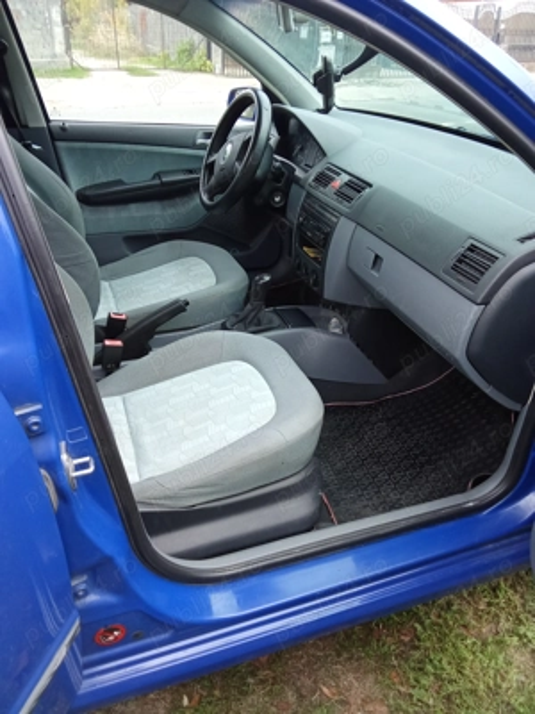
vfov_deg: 63.4
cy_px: 357
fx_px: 577
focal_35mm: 28
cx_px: 268
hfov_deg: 49.7
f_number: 2
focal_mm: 2.78
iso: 100
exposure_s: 1/100
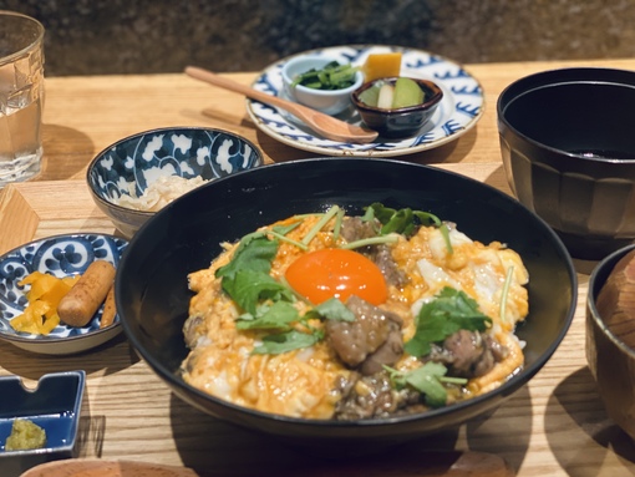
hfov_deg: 36.8
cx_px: 318
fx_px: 954
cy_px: 238
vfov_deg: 28.1
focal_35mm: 52
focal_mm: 6
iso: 200
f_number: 2
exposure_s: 1/100
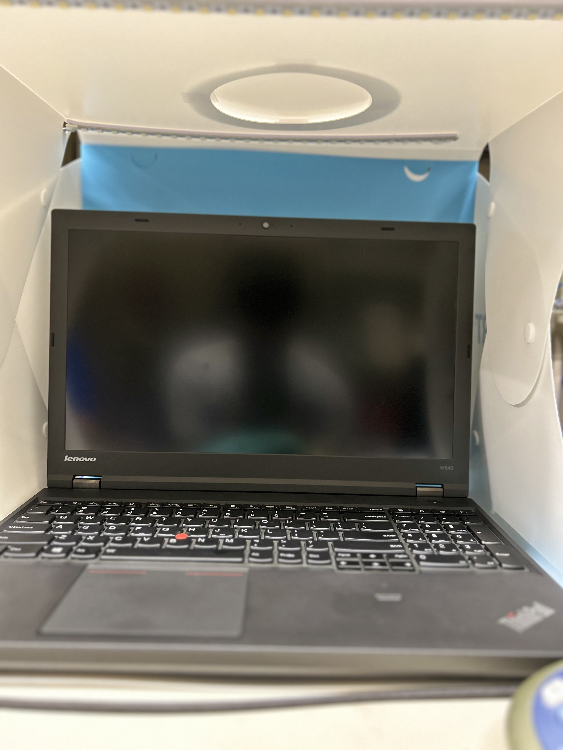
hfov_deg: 53.1
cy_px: 375
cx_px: 282
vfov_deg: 67.3
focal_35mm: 26
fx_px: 564
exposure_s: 1/60
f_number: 1.5
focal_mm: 5.7
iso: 320
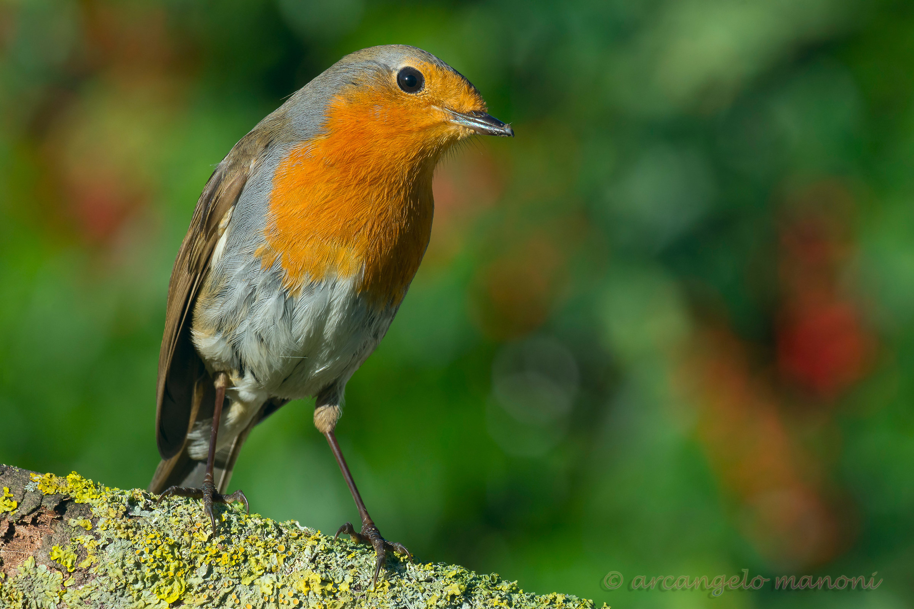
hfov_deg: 5.5
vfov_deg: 3.7
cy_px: 304
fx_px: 9520
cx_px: 457
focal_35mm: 375
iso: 500
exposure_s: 1/400
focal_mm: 250
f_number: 14
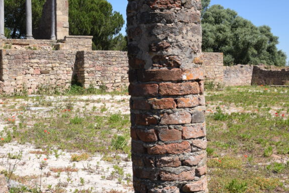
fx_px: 450
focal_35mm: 56
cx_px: 45
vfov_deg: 24.2
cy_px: 100
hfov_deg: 34.2
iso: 100
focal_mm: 18
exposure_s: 1/250
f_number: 8
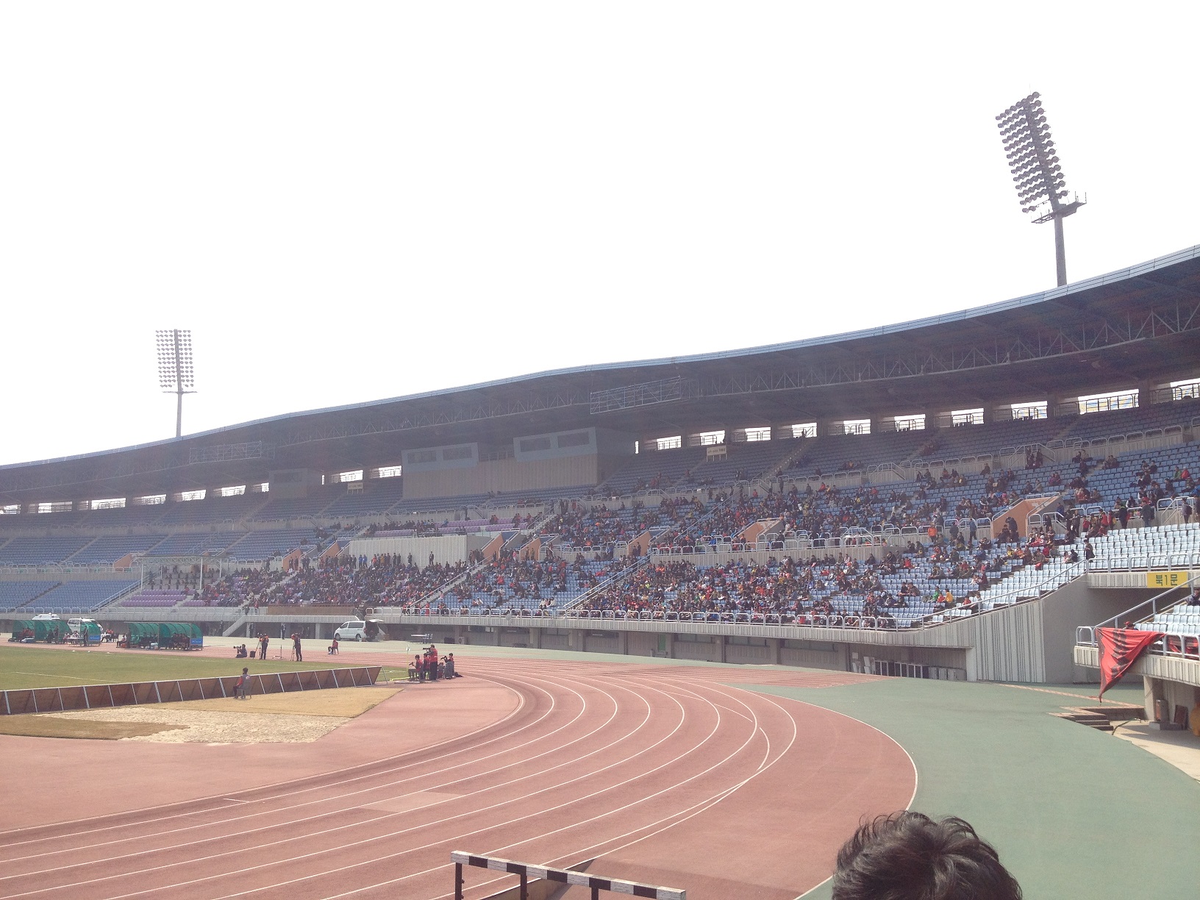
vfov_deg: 40.7
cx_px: 600
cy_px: 450
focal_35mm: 35
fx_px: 1213
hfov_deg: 52.6
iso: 50
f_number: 2.4
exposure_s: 1/968
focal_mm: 4.28
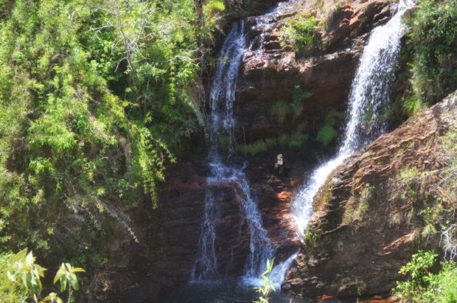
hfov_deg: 33.5
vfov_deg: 22.5
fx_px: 760
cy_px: 152
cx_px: 228
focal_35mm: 60
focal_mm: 40
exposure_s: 1/100
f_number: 5.3
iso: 100
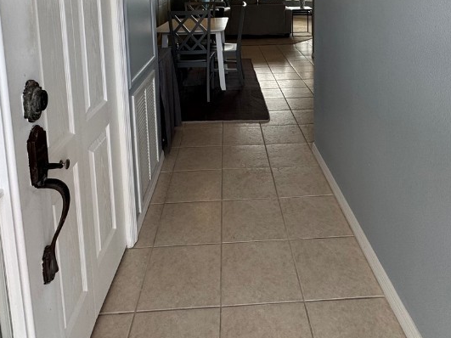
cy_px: 18
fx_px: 352
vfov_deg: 45.2
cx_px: 242
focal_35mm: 27
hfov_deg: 65.3
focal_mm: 2.22
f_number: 2.2
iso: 80
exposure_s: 1/120
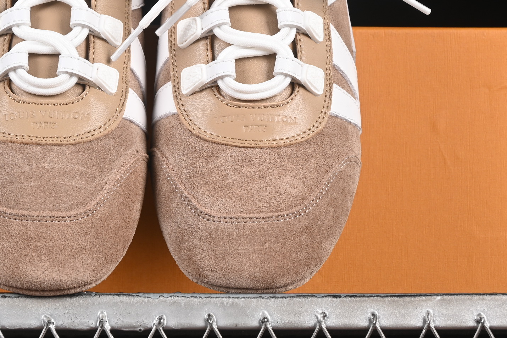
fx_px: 2056
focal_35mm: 146
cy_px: 87
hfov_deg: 14.0
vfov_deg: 9.4
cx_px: 142
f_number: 7.1
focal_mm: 50
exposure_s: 1/60
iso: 160
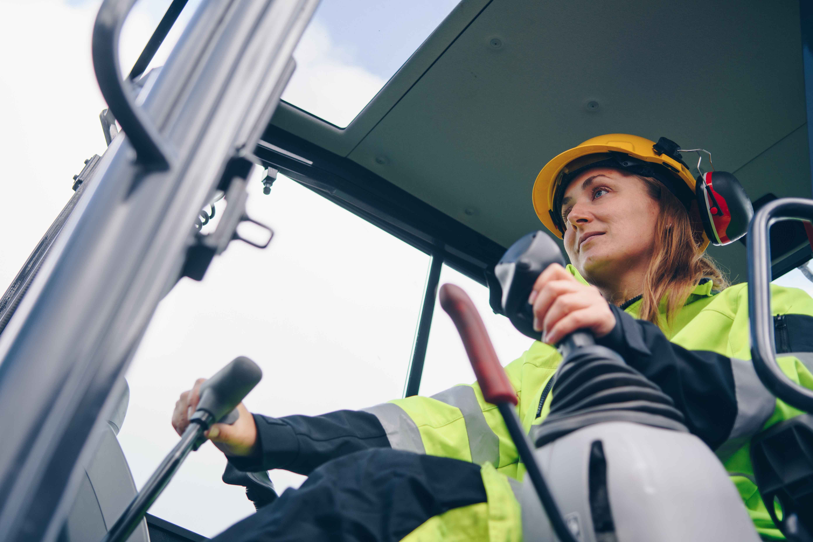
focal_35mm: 48
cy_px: 271
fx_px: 1084
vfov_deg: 28.1
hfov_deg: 41.1
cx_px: 406
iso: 100
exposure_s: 1/400
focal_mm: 32
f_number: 2.8
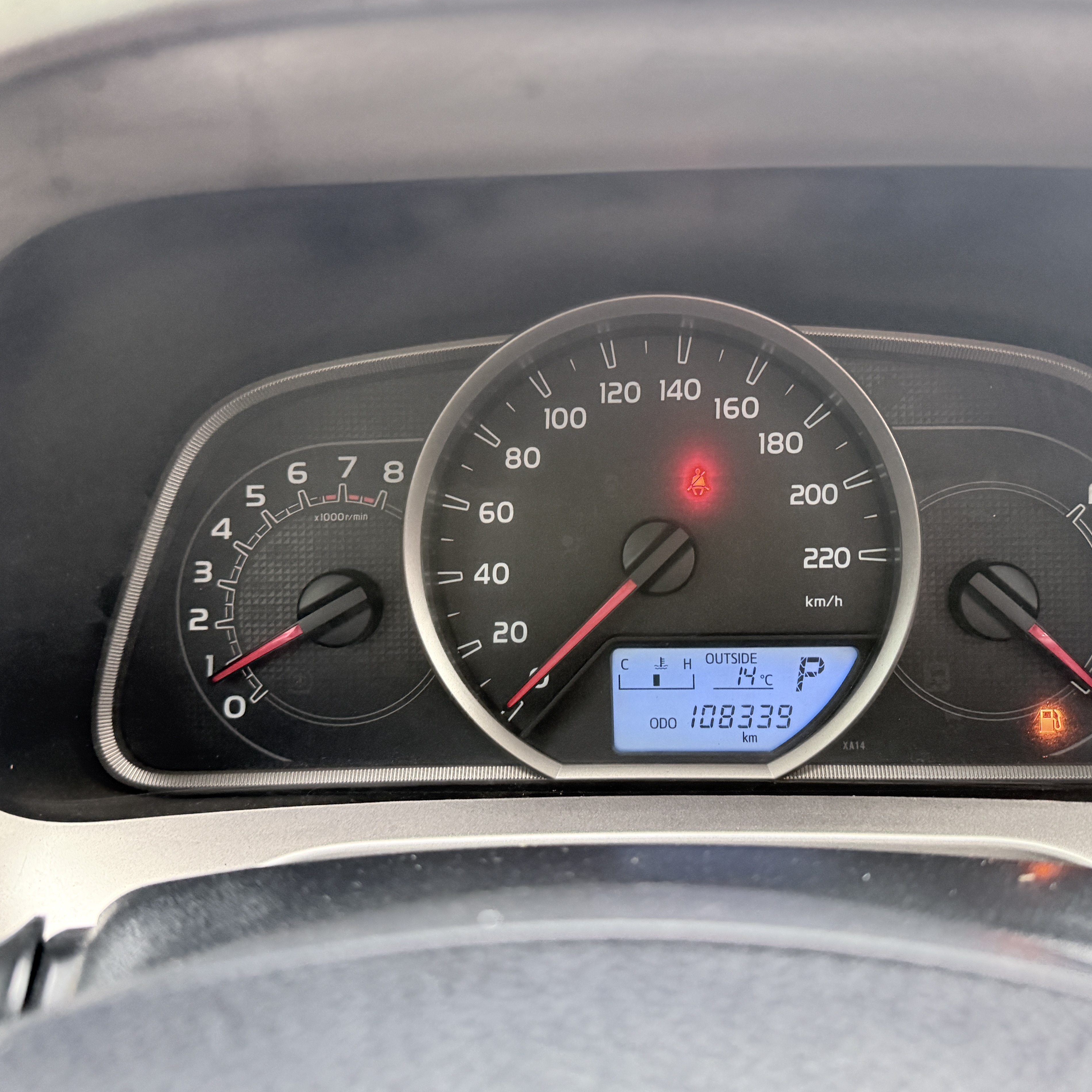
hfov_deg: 51.0
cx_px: 615
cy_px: 494
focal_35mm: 32
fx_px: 1142
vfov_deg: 51.0
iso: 400
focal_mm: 6.76
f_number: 1.78
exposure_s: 1/60
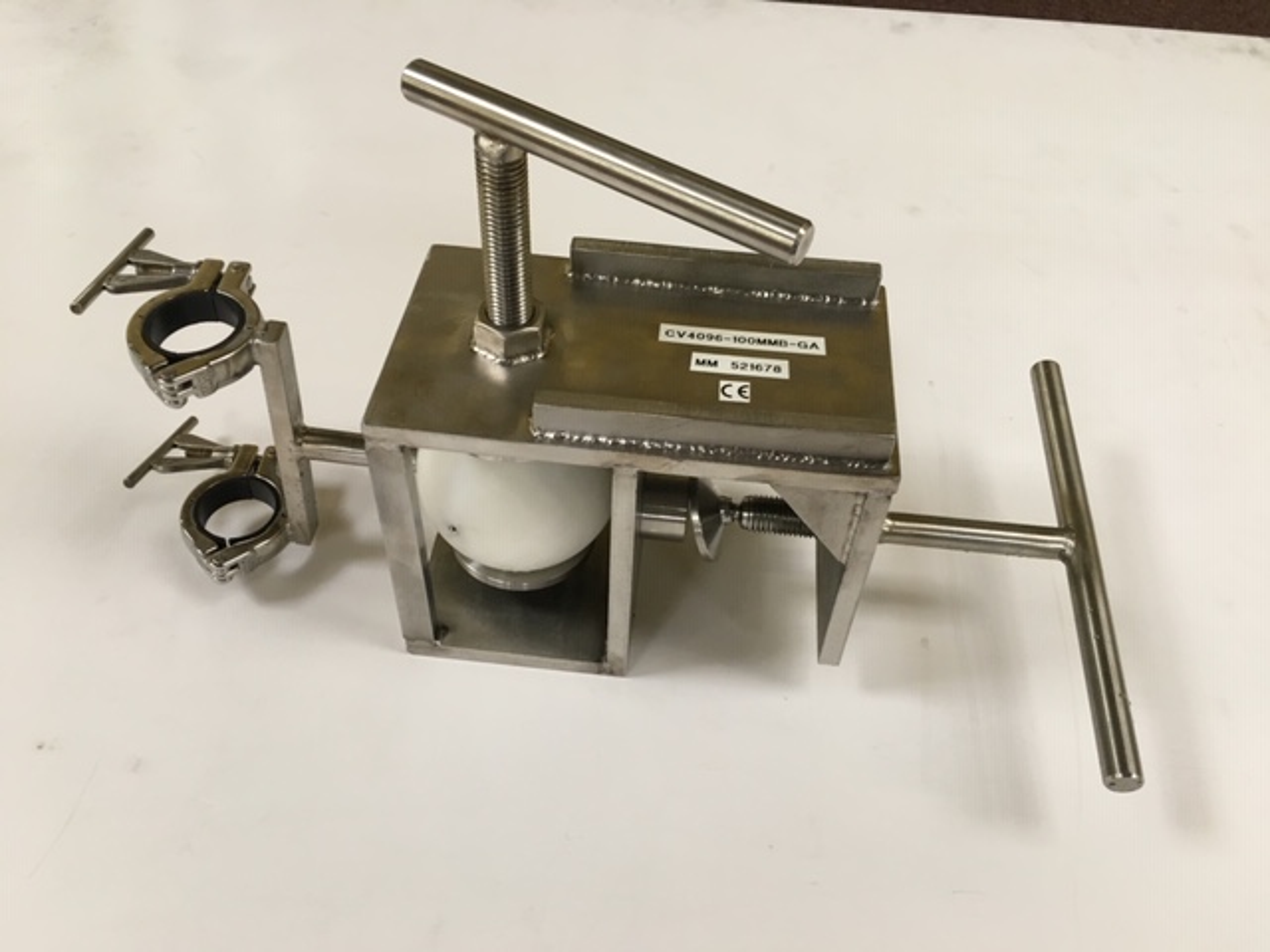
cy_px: 476
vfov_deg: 48.2
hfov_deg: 61.7
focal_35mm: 29
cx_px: 635
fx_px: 1064
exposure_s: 1/33
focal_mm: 4.15
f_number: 2.2
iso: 125
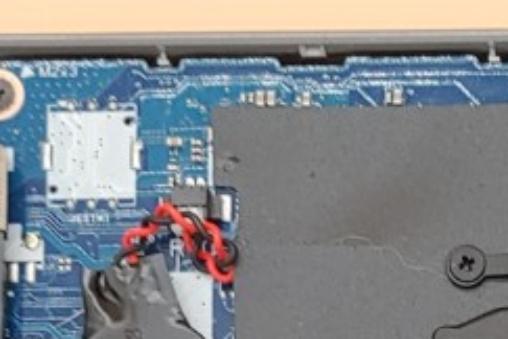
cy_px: 933
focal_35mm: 160
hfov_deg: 12.2
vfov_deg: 7.7
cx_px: 755
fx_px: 2258
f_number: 1.8
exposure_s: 1/60
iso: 100
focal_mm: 4.36
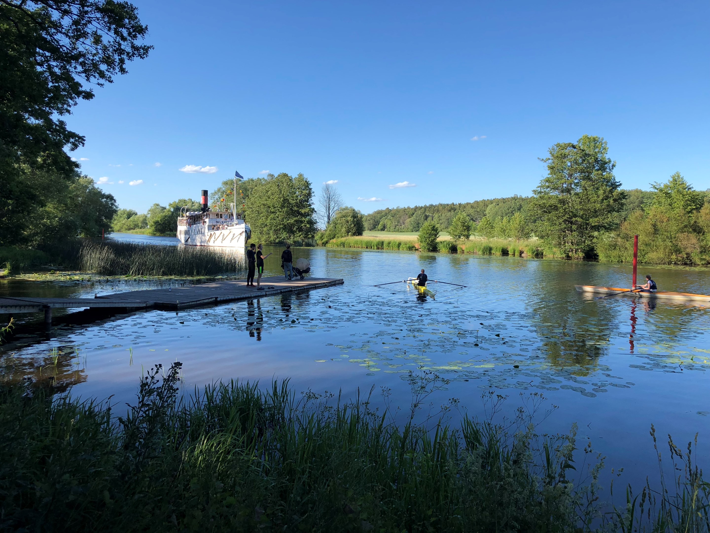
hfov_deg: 63.4
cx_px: 355
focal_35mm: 28
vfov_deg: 49.7
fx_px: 574
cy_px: 266
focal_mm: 3.99
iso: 20
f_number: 1.8
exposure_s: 1/1130
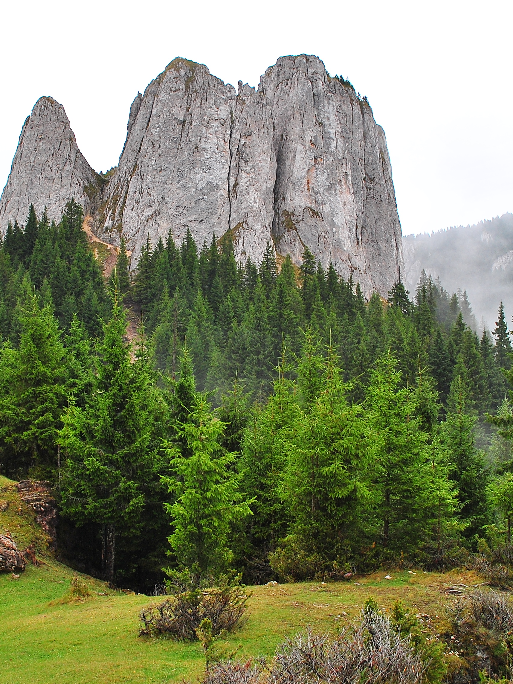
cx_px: 211
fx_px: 869
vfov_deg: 42.9
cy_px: 326
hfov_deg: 32.8
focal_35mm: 44
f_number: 5.6
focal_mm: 18
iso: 200
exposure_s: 1/125
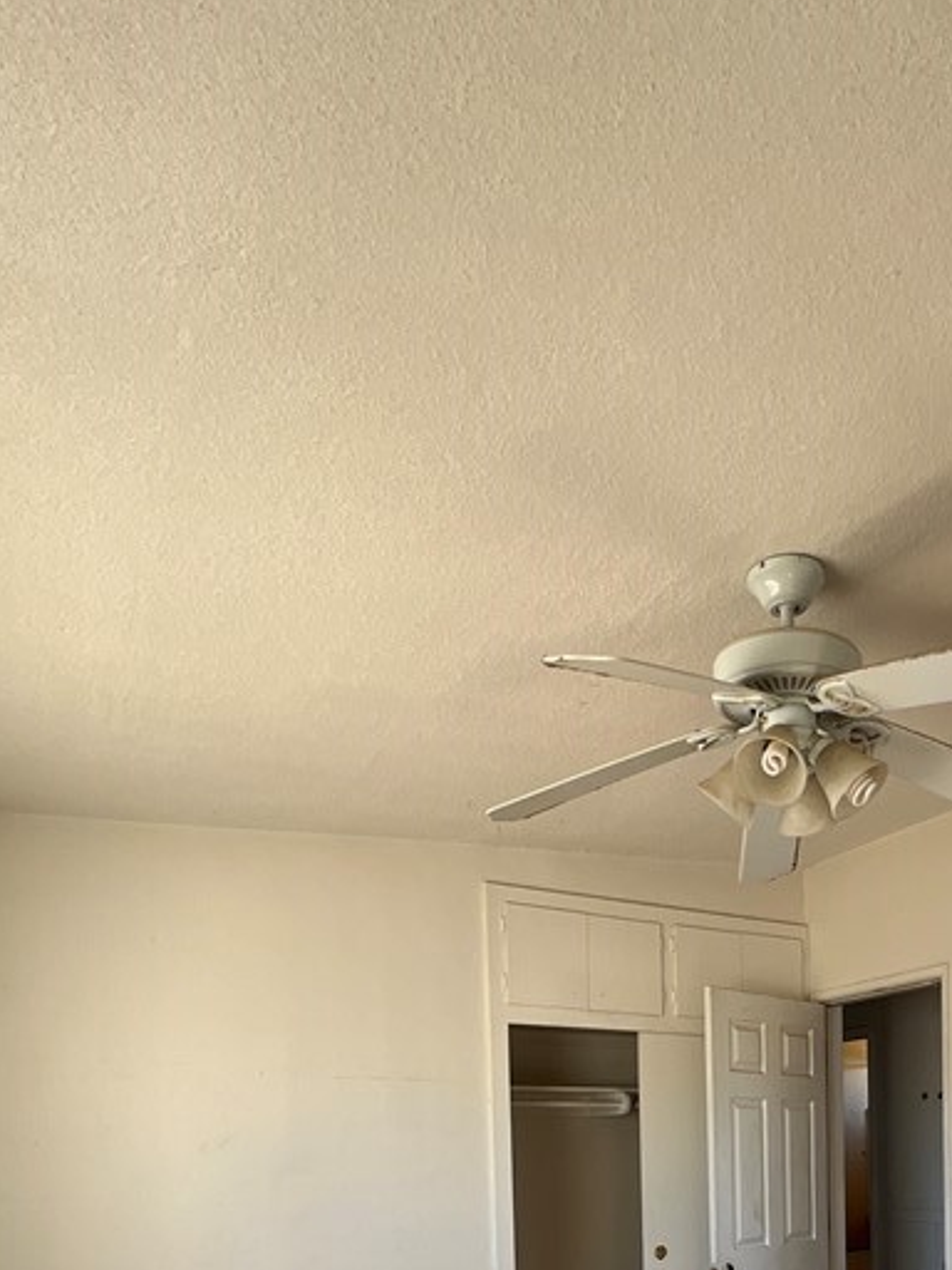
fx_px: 953
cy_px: 1191
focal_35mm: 26
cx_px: 769
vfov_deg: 56.1
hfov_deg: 49.8
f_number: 1.8
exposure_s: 1/99
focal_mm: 1.57
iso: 40
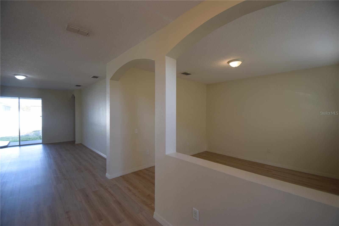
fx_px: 141
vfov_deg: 77.3
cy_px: 113
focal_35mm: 15
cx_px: 170
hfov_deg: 100.4
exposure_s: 1/100
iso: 400
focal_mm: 10
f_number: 3.5
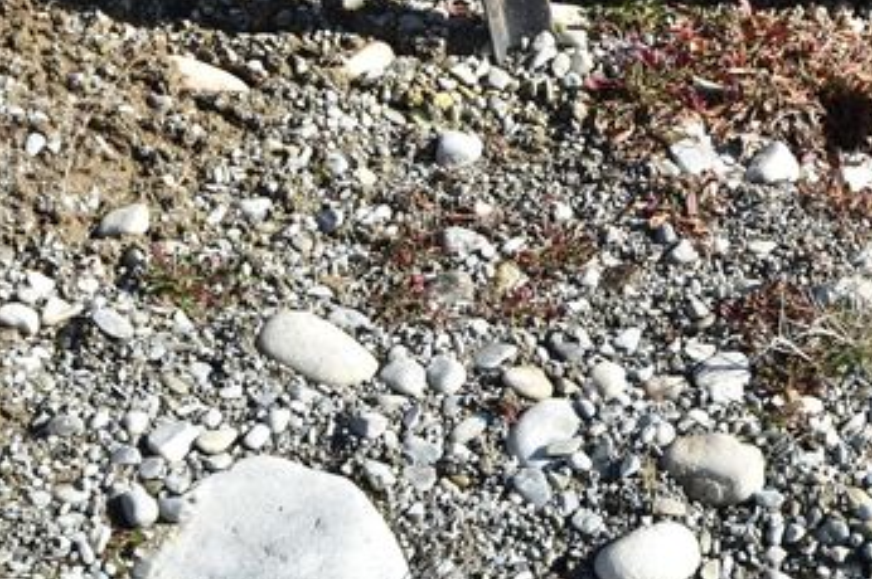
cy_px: 274
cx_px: 867
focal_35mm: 80
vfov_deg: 17.0
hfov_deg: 24.3
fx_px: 1936
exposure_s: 1/320
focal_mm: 24
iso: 200
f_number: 9
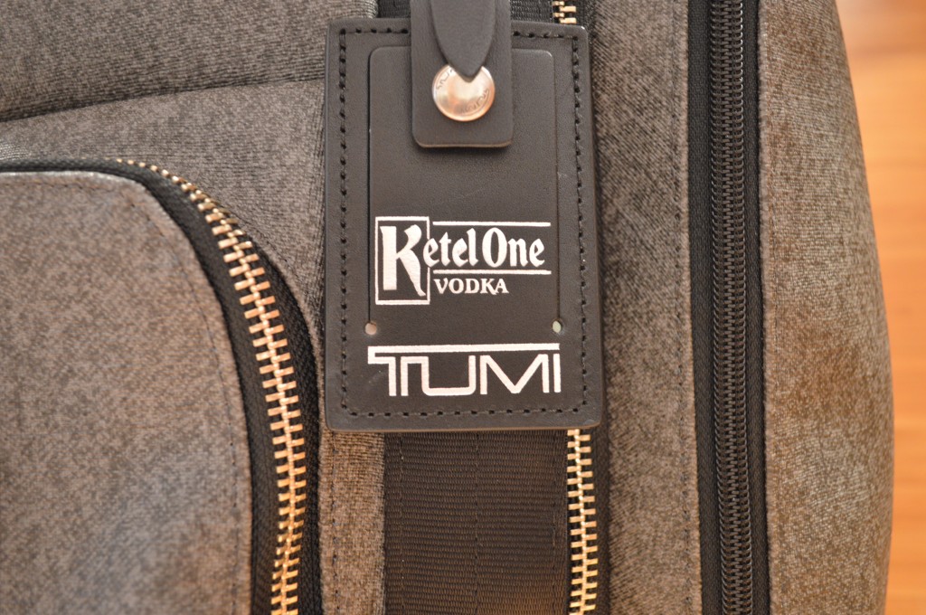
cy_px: 308
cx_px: 463
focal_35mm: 33
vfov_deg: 39.9
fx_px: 848
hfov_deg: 57.3
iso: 800
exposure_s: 1/30
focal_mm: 22
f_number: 4
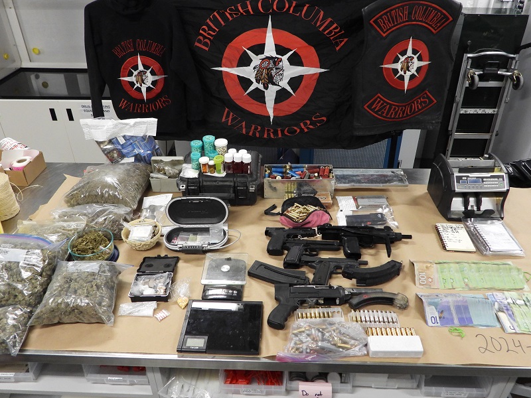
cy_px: 180
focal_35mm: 27
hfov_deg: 65.3
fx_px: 414
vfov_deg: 51.3
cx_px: 267
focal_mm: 4.3
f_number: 2.8
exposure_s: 1/30
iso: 400
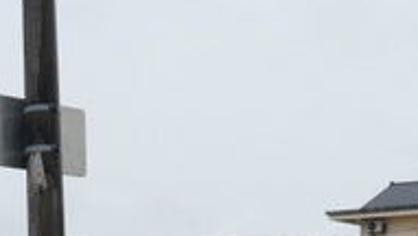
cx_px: 289
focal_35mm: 126
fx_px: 1398
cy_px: 364
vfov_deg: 9.4
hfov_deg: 16.9
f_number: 16
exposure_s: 1/125
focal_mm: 24
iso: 200
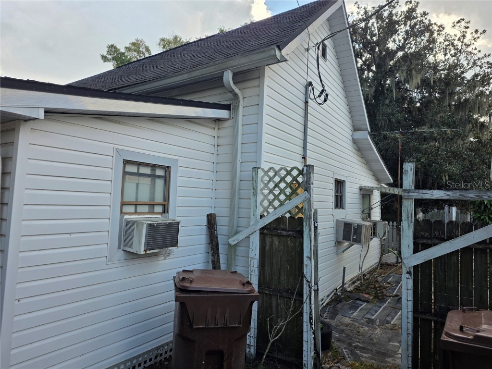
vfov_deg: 58.9
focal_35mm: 23
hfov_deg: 73.9
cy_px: 184
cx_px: 246
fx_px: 327
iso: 80
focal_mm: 6.25
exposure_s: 1/3194
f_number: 1.7
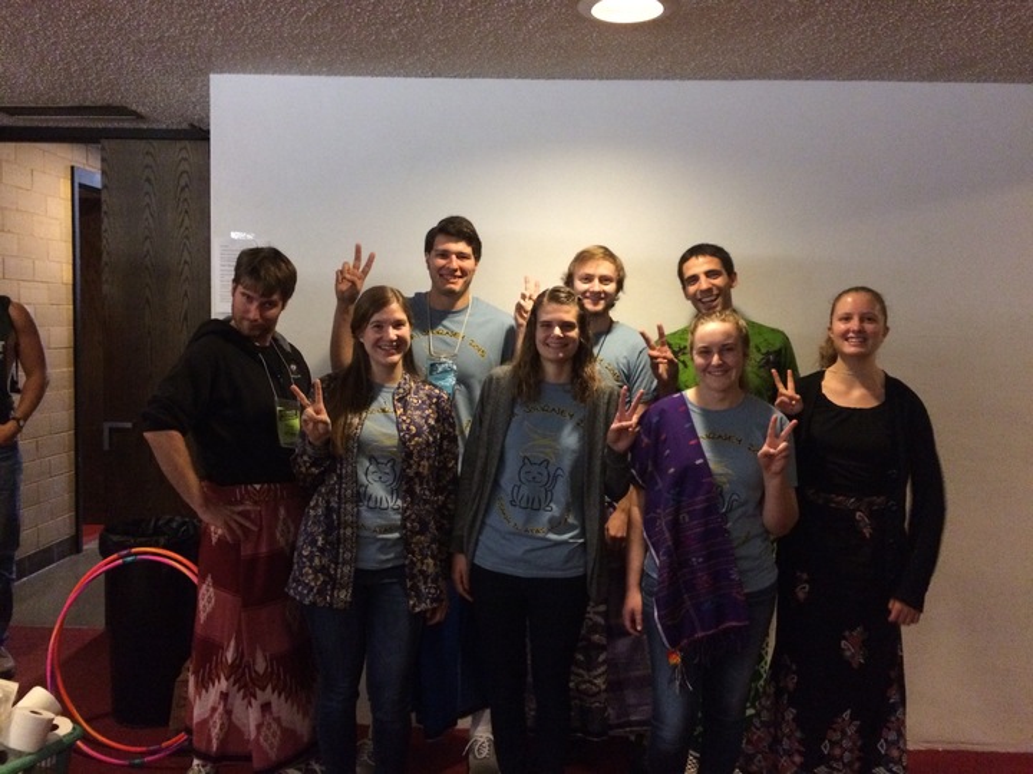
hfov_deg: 61.7
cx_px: 516
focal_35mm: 29
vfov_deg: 48.2
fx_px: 865
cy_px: 387
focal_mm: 4.15
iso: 400
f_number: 2.2
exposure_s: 1/15
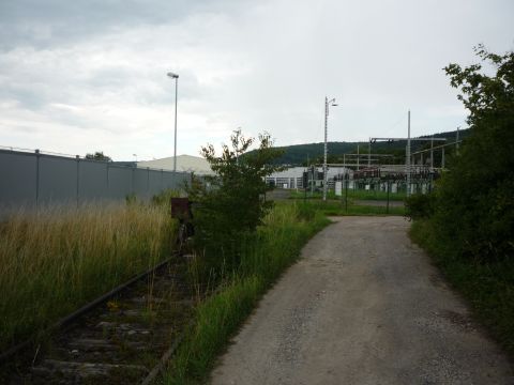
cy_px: 192
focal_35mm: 32
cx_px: 257
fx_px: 475
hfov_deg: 56.8
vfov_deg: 44.2
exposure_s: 1/200
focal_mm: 5.2
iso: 100
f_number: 4
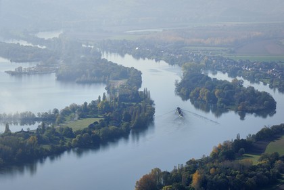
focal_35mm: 122
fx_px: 962
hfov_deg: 16.8
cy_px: 95
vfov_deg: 11.2
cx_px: 142
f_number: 13
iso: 400
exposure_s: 1/800
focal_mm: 122
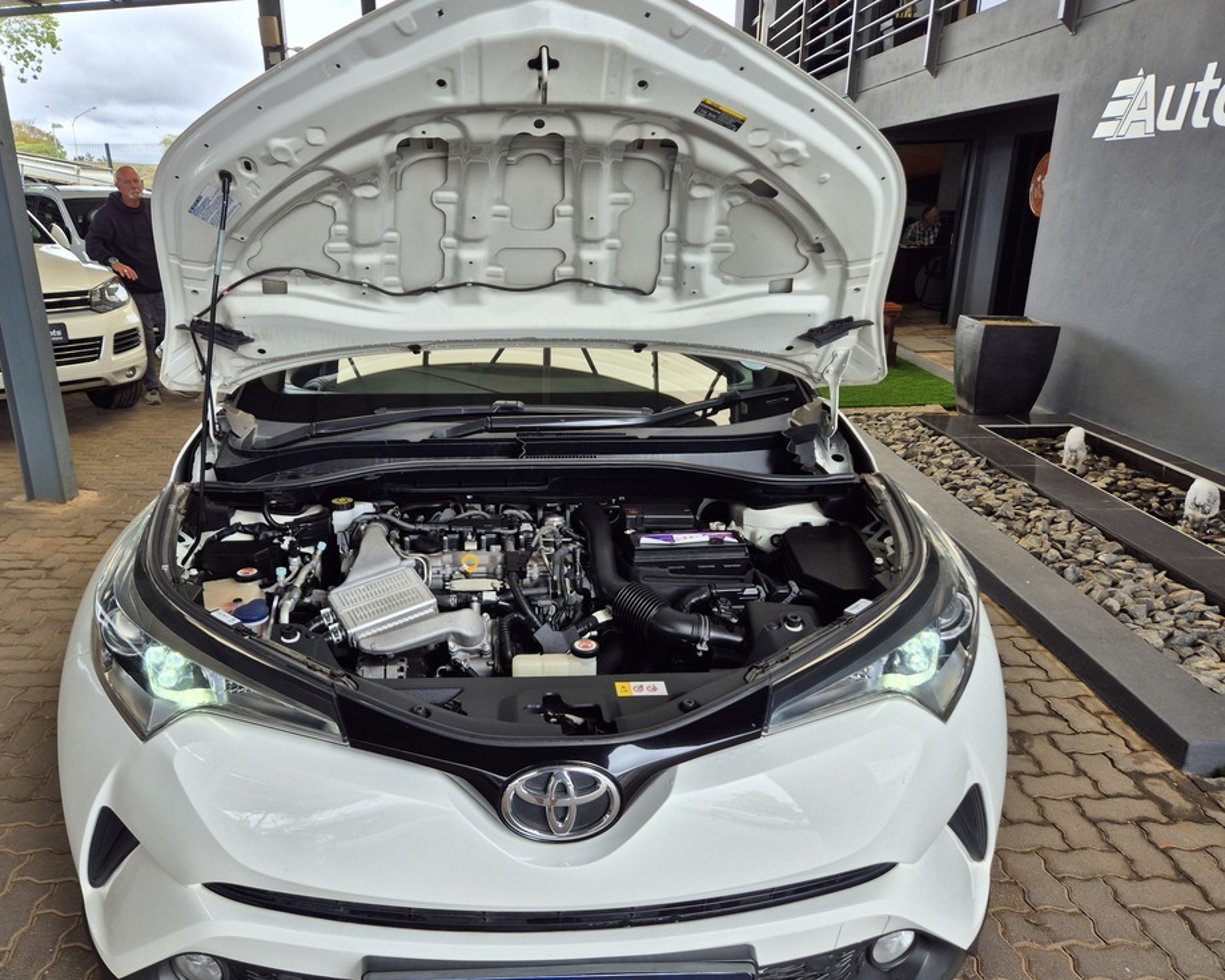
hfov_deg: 67.9
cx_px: 545
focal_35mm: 25
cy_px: 502
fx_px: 906
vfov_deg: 56.8
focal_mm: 5.4
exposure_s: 1/371
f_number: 1.8
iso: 25
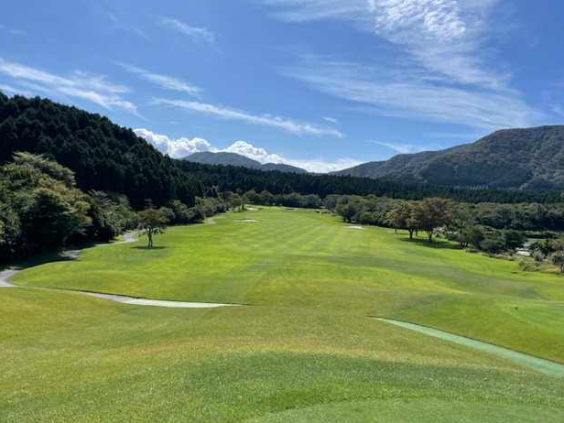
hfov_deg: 65.3
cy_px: 212
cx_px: 291
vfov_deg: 51.4
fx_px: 440
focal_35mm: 27
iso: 32
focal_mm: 4.2
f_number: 1.6
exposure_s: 1/5291
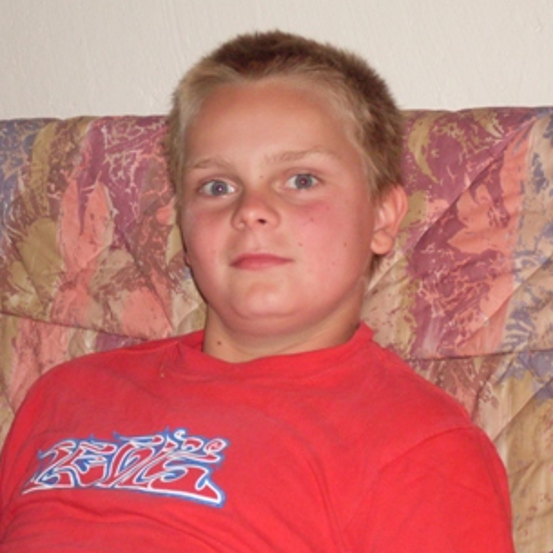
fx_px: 2675
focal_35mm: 148
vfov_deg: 11.8
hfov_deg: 11.8
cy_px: 294
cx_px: 270
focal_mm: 18.9
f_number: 5.2
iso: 240
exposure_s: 1/60
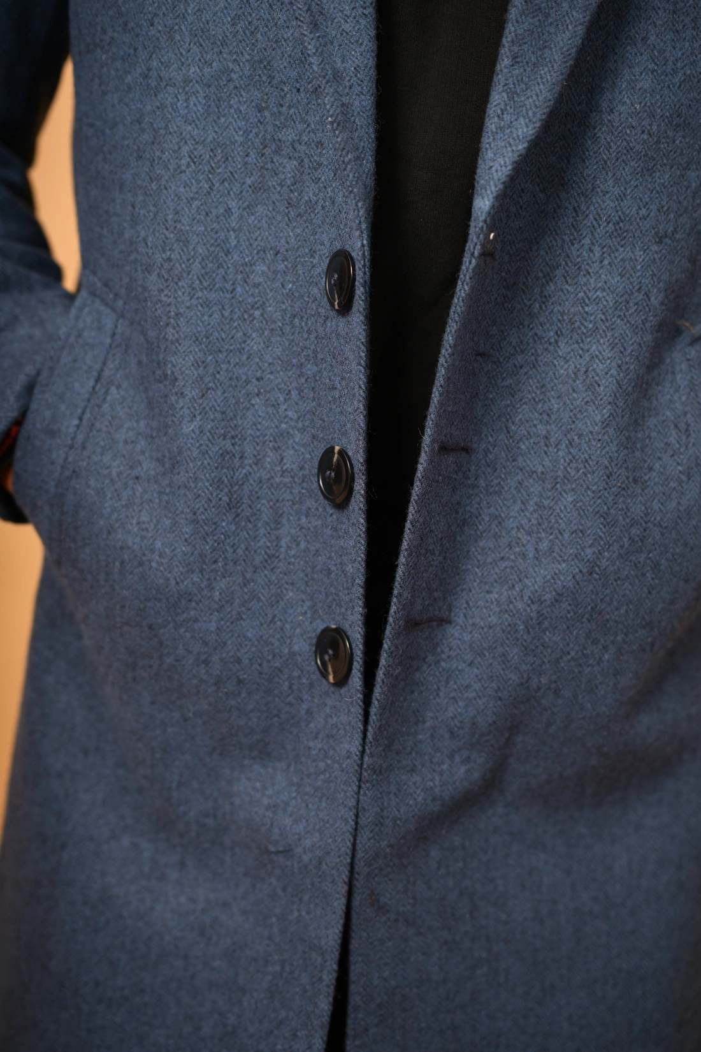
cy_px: 526
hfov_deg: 27.0
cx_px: 350
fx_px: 1460
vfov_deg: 39.6
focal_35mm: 50
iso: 250
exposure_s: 1/1000
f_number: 2.2
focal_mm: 50
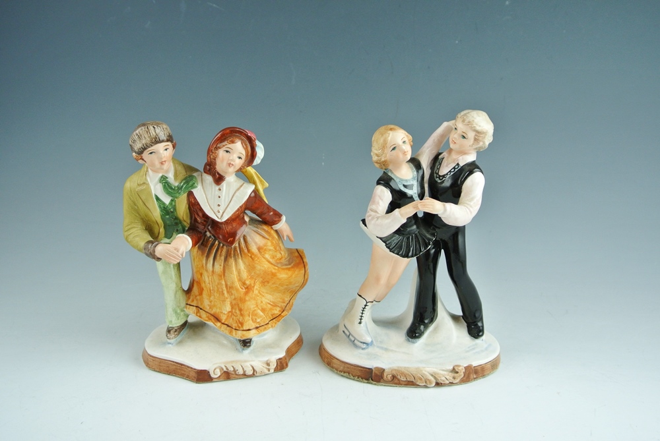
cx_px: 330
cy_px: 220
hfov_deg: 46.4
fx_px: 771
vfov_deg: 32.0
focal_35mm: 42
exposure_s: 1/80
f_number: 4.2
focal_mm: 15.7
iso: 400
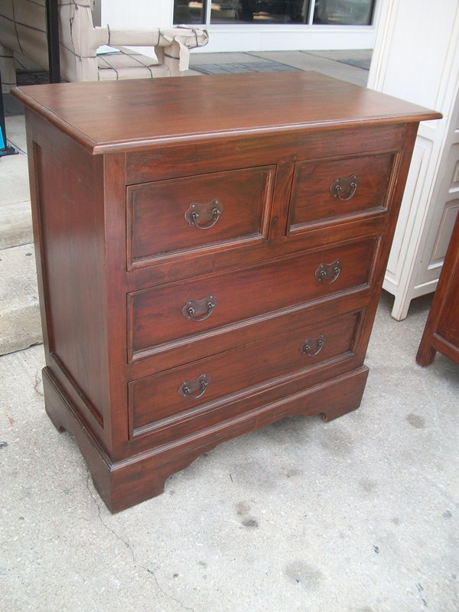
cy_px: 306
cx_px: 230
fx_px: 566
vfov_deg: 56.8
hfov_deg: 44.2
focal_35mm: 32
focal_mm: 5.7
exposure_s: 1/125
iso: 80
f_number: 2.9
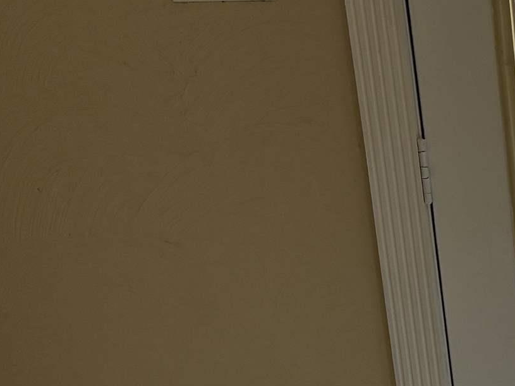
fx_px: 1458
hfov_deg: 17.2
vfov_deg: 14.2
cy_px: 561
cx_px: 866
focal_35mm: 98
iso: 64
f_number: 1.6
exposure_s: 1/263
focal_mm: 5.96
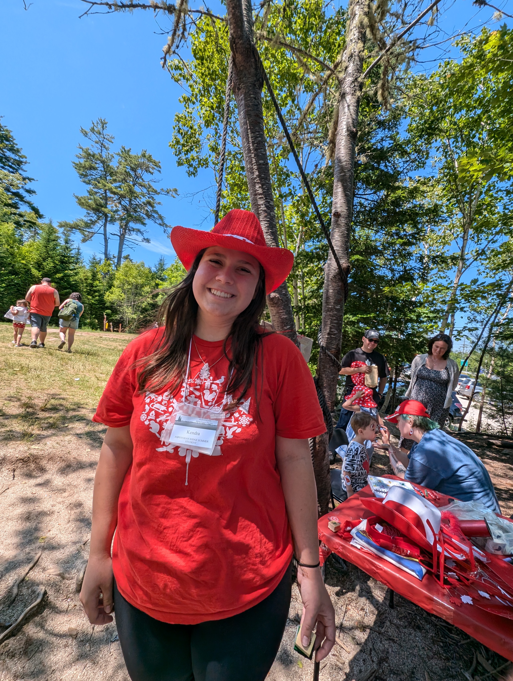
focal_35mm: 13
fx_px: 256
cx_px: 256
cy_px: 340
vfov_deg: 106.1
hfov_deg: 90.1
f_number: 2.2
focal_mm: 1.95
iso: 45
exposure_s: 1/715
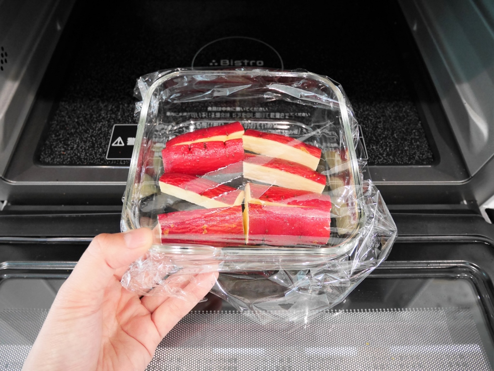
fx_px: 343
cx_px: 247
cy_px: 186
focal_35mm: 24
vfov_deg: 56.9
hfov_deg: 71.6
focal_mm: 12
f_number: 3.5
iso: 1600
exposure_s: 1/60
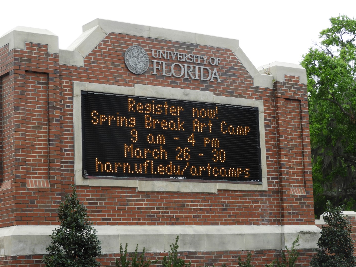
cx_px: 179
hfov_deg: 22.8
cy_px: 133
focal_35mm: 86
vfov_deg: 17.2
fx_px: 884
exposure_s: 1/200
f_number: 4.5
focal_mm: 15.2
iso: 100
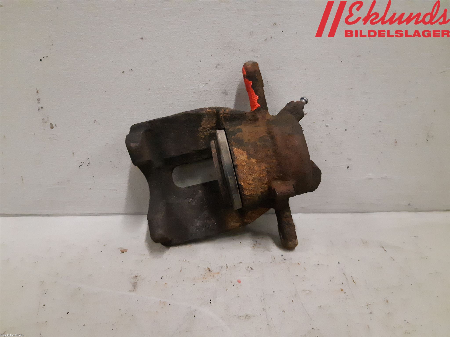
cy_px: 168
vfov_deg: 53.1
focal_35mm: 26
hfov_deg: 67.3
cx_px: 225
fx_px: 338
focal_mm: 3.93
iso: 800
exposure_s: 1/200
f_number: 1.7
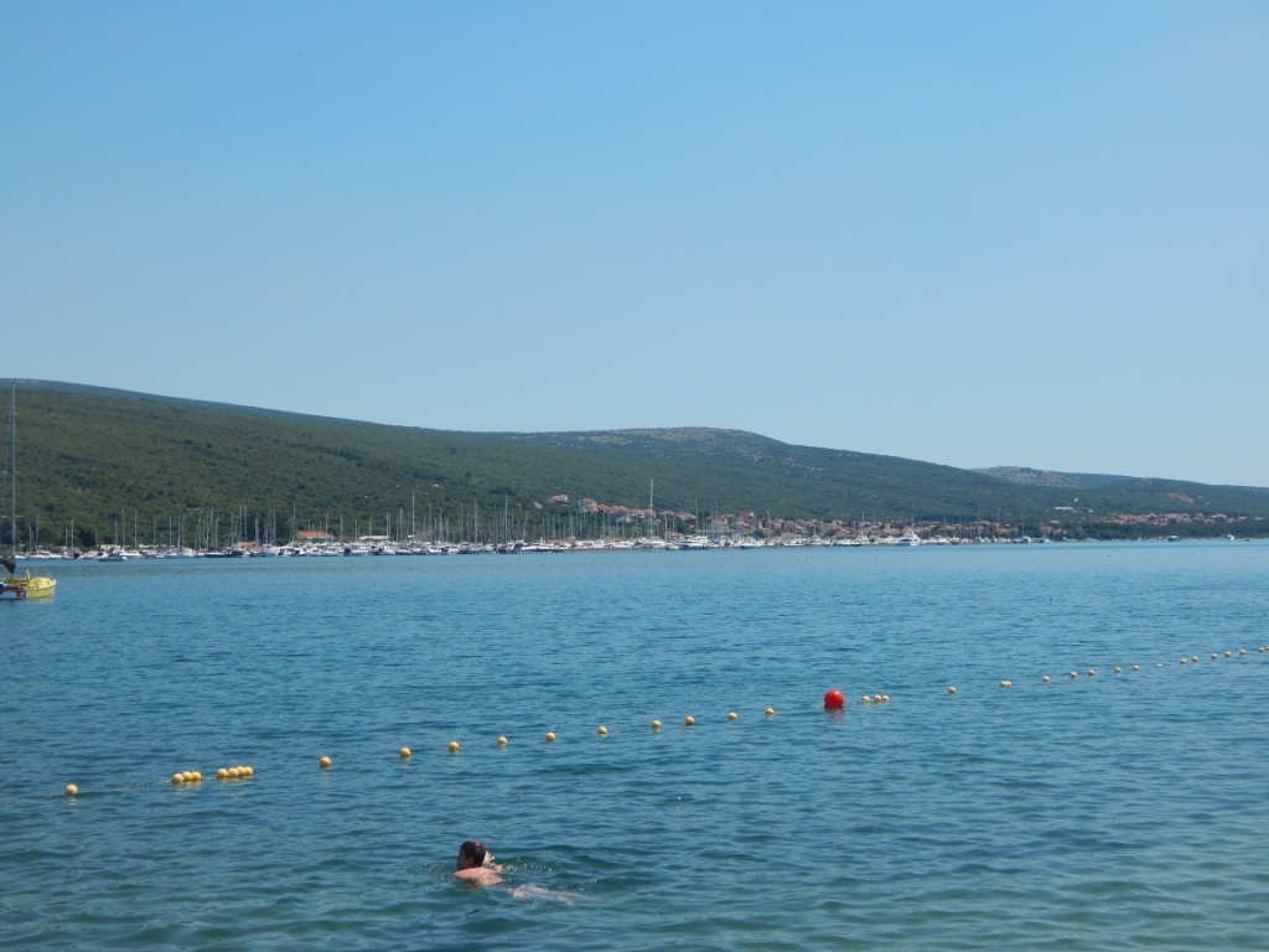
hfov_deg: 35.5
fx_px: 1980
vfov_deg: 27.0
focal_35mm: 54
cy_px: 476
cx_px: 634
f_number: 7.6
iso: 125
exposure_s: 1/500
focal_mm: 9.7
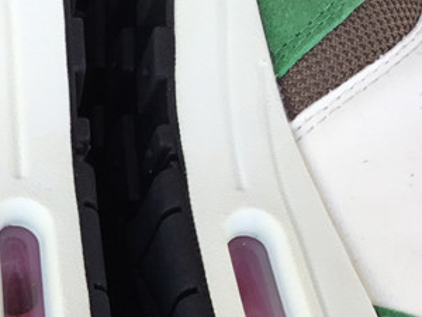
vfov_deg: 15.2
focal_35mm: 93
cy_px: 408
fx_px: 1134
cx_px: -113
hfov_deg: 19.6
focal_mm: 3.3
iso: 25
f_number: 2.4
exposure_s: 1/100
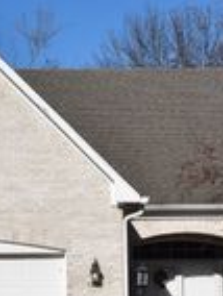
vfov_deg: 13.9
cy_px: 142
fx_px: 1216
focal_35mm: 142
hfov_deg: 10.5
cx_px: 102
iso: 200
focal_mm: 28
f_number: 13
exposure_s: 1/640
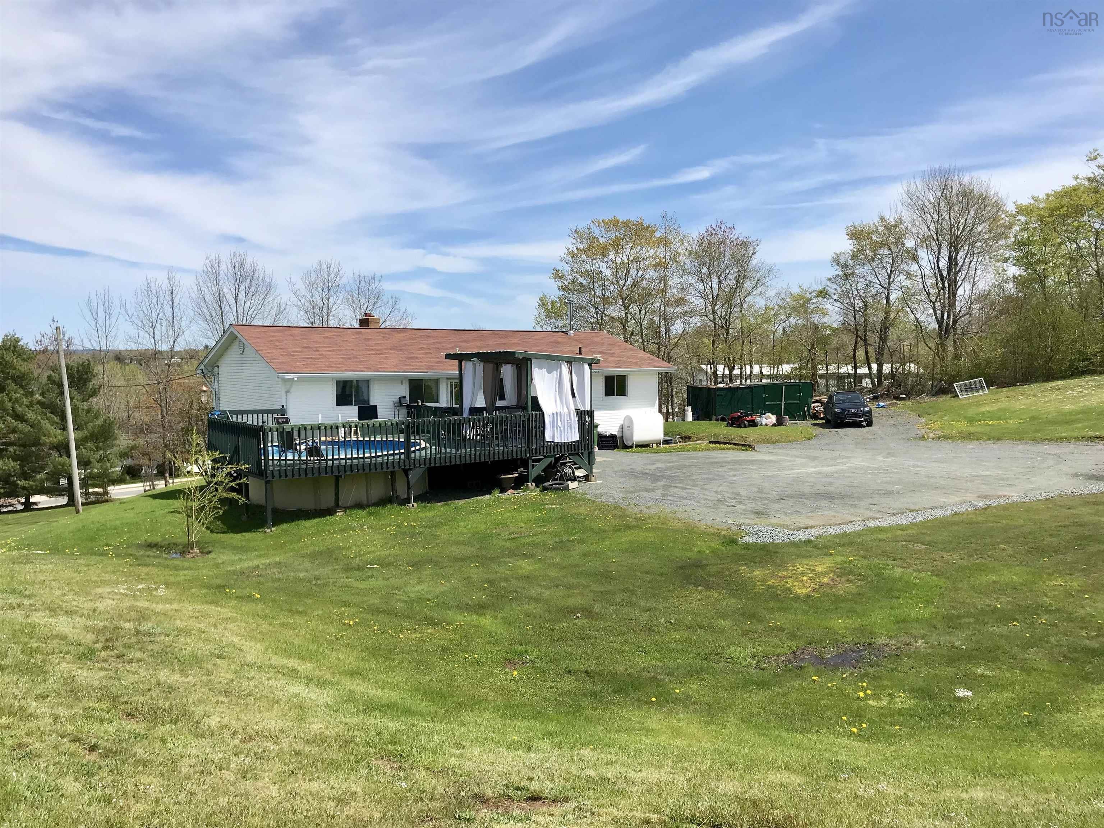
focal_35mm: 28
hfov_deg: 63.4
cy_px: 414
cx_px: 552
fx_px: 893
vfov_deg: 49.7
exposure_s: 1/2994
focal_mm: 3.99
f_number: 1.8
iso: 20
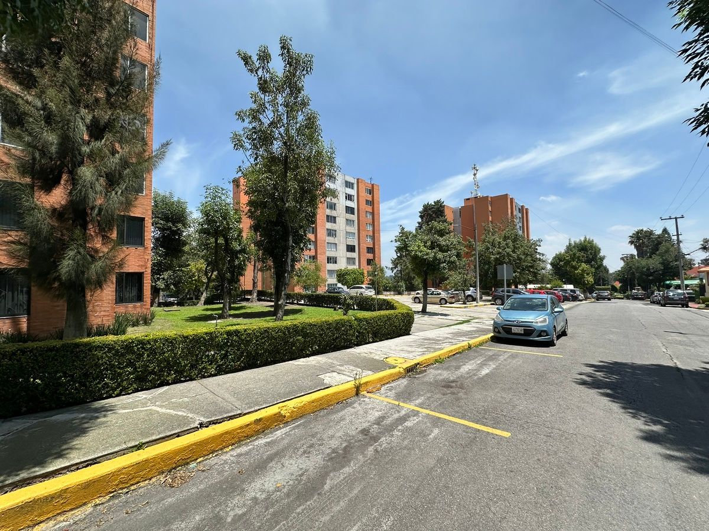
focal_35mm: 14
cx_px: 354
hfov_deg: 102.1
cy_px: 266
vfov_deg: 85.7
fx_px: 287
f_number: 2.2
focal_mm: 2.22
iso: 40
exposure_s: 1/1575
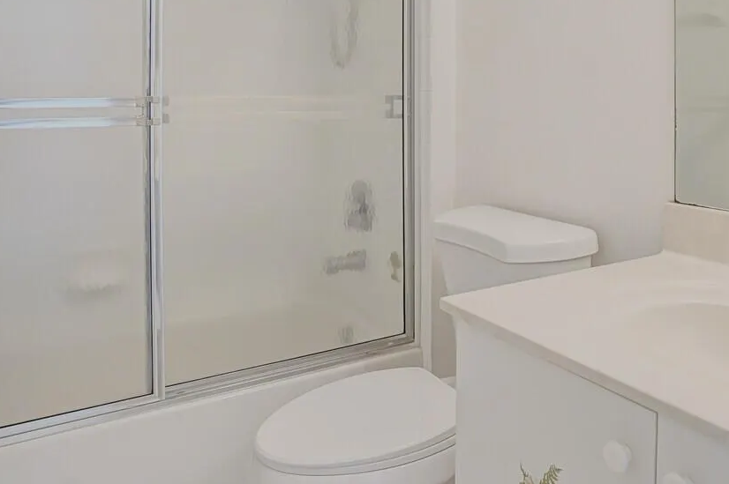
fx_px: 627
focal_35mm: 31
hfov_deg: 59.6
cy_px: 93
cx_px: 455
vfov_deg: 40.4
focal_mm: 16
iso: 800
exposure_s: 1/50
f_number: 5.6
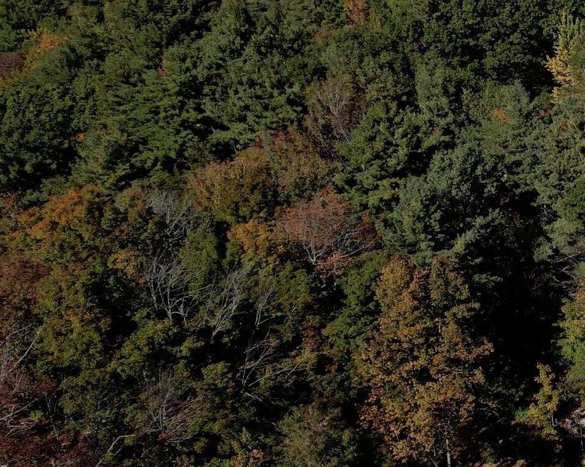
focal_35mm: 65
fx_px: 1125
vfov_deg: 23.4
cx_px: 836
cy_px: 188
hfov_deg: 24.0
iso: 100
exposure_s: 1/5000
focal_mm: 8.38
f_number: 2.8
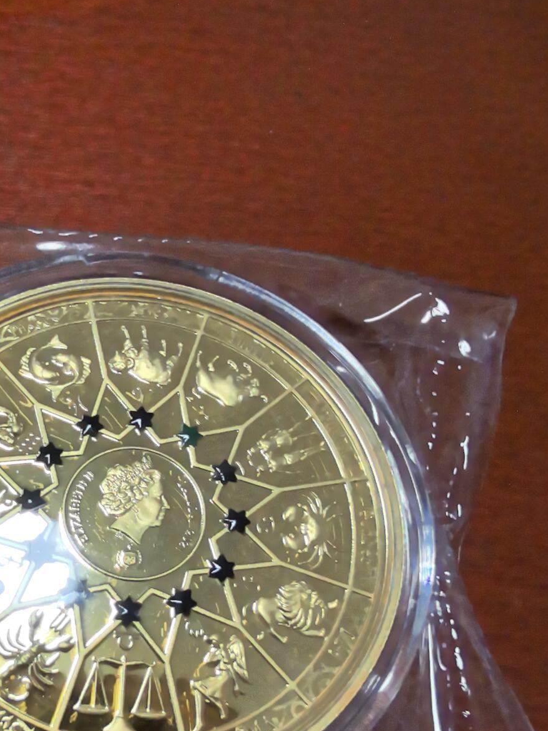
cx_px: 131
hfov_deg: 37.6
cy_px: 536
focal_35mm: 37
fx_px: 781
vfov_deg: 48.5
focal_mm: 1.68
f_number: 2.2
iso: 125
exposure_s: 1/50
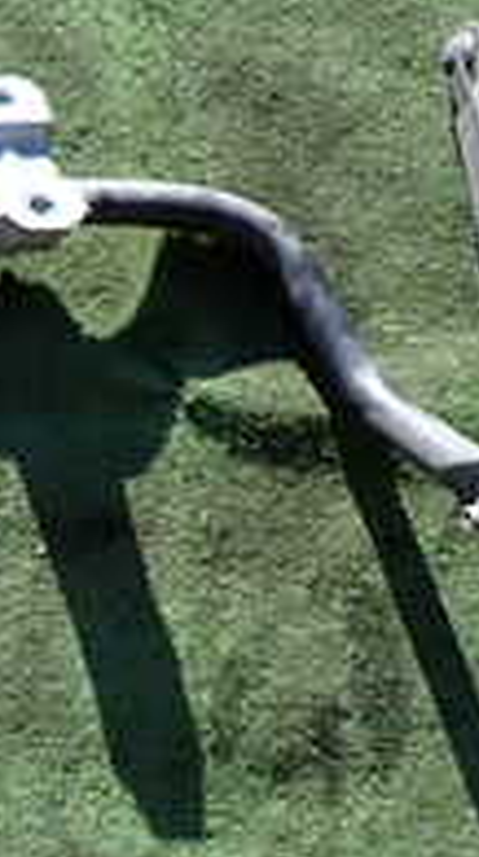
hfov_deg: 12.4
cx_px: -514
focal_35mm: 84
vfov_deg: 25.3
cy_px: 453
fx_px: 1906
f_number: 2.8
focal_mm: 4.5
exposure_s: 1/320
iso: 100
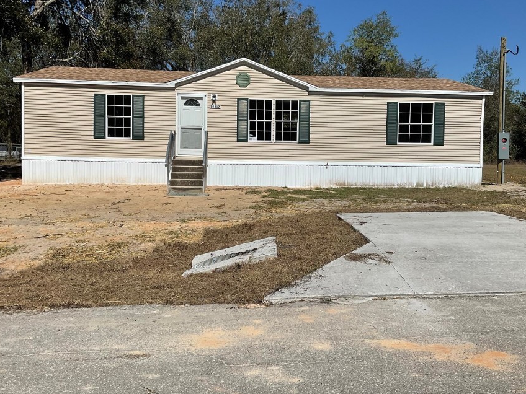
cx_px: 274
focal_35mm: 35
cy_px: 169
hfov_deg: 52.6
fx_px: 532
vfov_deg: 40.6
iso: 16
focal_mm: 3
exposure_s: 1/5263
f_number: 1.8
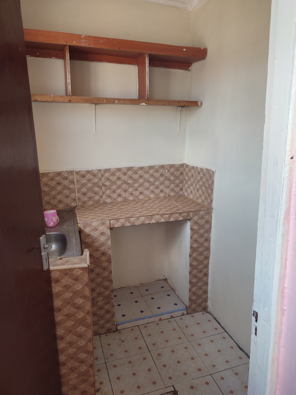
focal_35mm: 25
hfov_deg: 54.9
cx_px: 148
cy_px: 198
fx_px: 285
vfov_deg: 69.4
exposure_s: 1/33
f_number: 1.9
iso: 149
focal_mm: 6.04
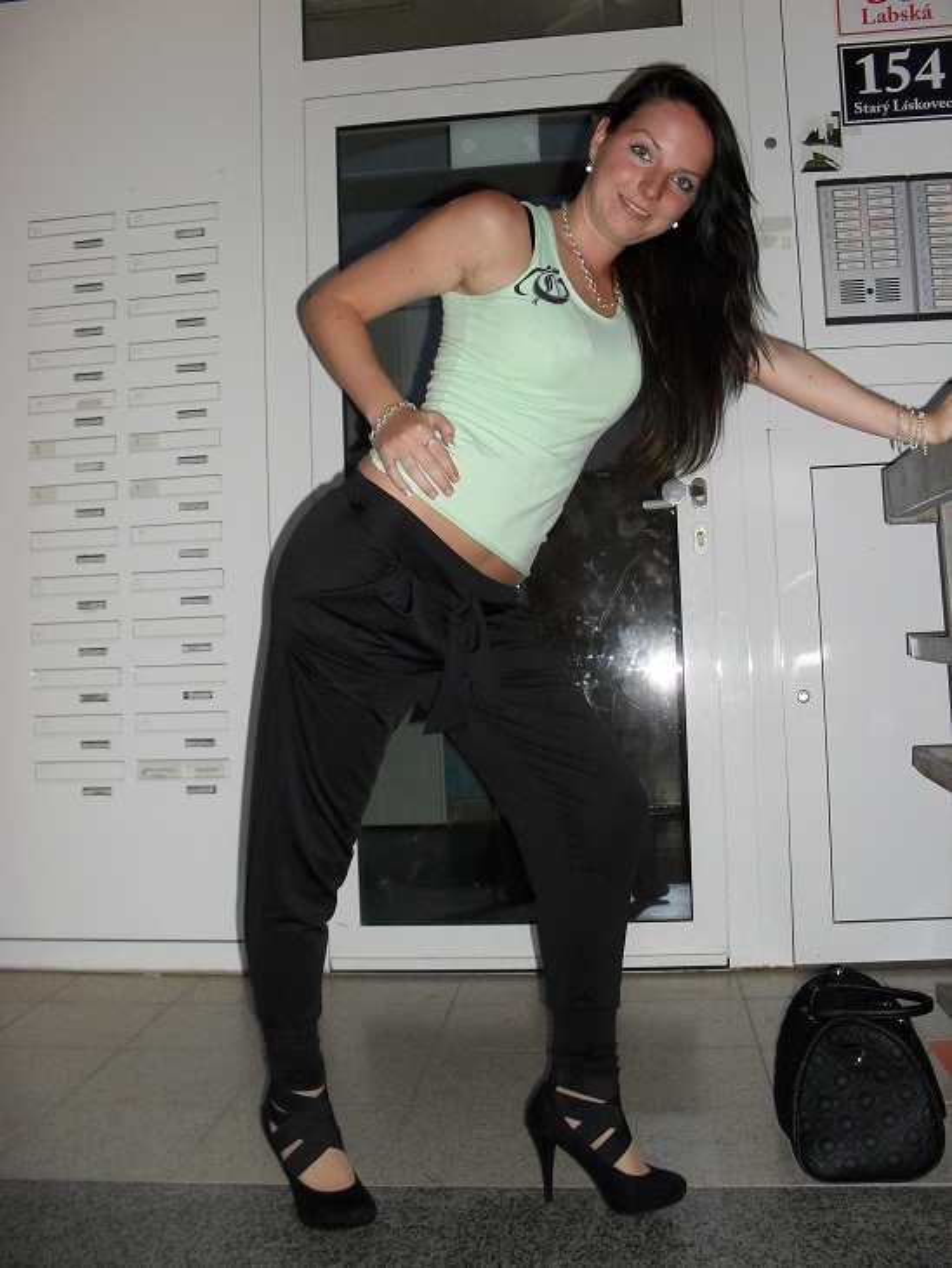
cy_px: 634
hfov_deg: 40.7
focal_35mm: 35
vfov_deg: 52.6
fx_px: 1283
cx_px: 476
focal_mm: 6.3
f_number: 3.2
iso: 200
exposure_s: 1/45
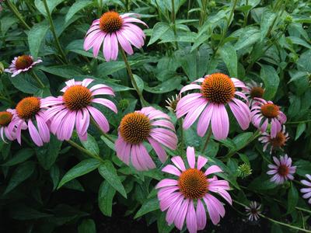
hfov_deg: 52.6
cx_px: 156
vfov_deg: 40.7
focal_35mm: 35
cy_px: 116
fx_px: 314
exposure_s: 1/20
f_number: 2.4
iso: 50
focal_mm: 4.28
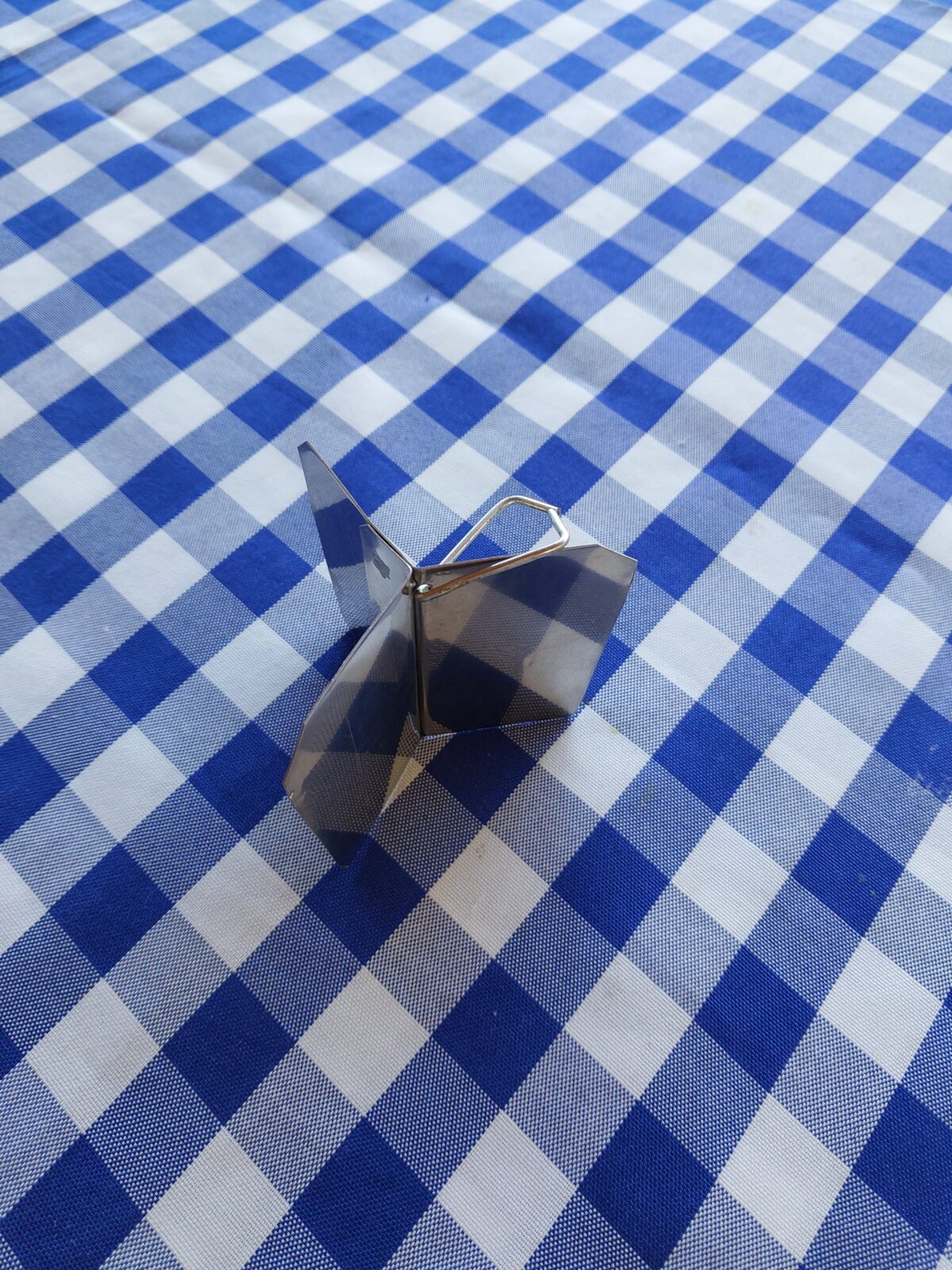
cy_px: 635
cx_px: 476
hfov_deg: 46.8
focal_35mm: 30
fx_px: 1100
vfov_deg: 60.0
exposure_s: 1/120
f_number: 1.8
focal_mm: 4.6
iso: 100
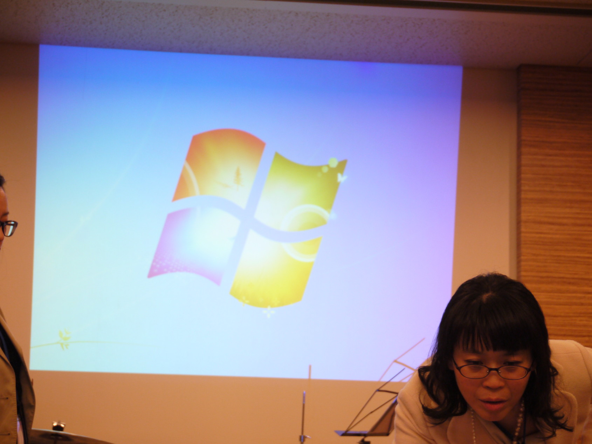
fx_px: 1197
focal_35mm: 70
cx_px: 296
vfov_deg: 21.0
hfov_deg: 27.8
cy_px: 222
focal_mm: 35
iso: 400
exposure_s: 1/20
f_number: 5.6
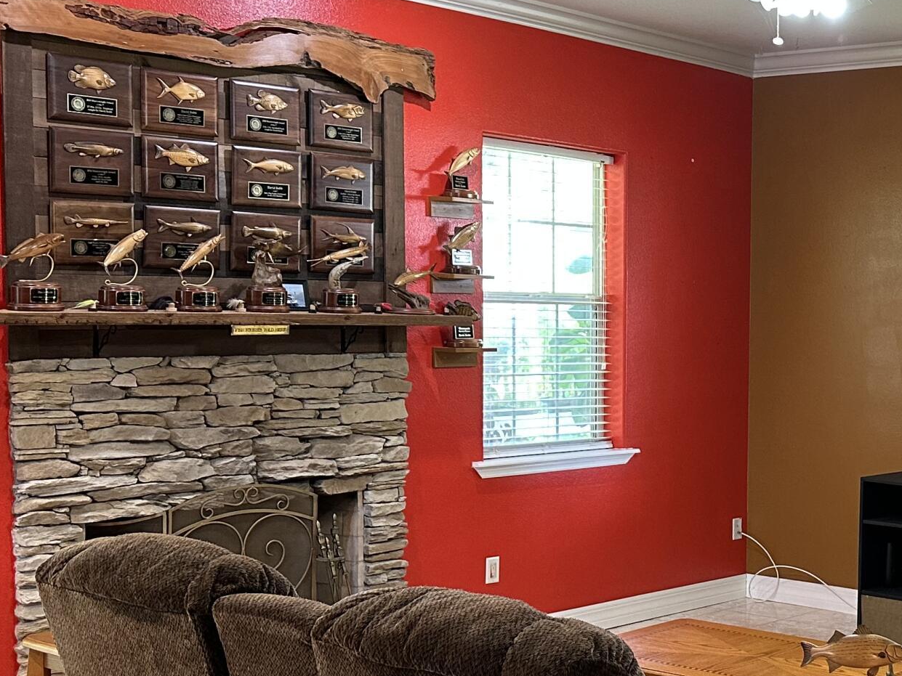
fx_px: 1511
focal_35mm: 58
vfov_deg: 25.2
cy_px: 412
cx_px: 875
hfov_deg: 31.1
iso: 250
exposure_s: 1/60
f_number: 1.78
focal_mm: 6.86
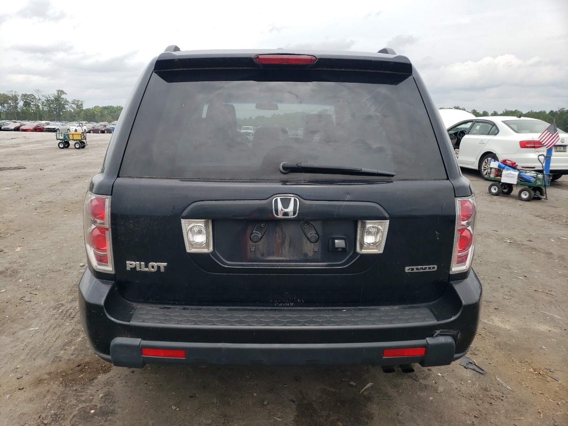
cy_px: 213
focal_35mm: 26
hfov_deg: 67.3
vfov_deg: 53.1
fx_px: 427
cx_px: 284
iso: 50
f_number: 1.5
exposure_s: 1/3333
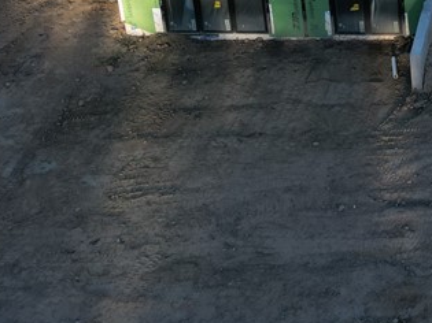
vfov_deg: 16.8
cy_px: -186
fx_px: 973
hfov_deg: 21.9
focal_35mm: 78
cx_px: 595
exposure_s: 1/1500
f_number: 1.7
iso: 140
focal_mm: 6.72
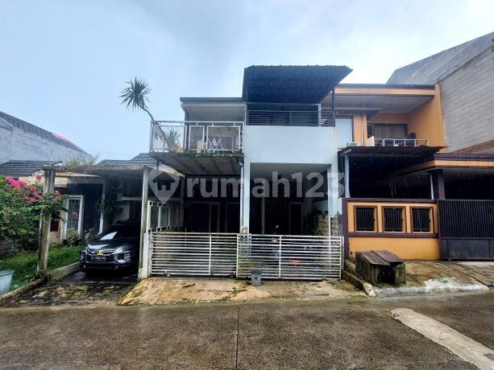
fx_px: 186
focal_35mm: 13
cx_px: 247
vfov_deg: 89.9
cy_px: 185
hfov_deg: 106.2
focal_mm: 1.74
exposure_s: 1/370
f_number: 2.2
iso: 50
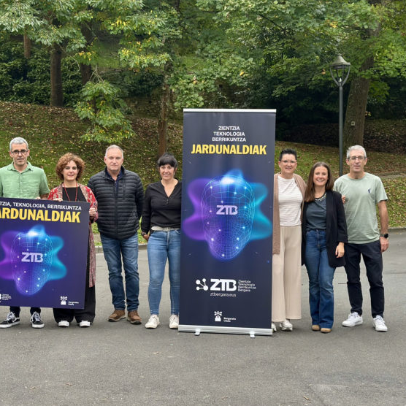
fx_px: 809
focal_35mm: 61
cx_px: 151
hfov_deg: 28.1
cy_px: 202
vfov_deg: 28.2
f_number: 1.78
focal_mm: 6.86
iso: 125
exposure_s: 1/93
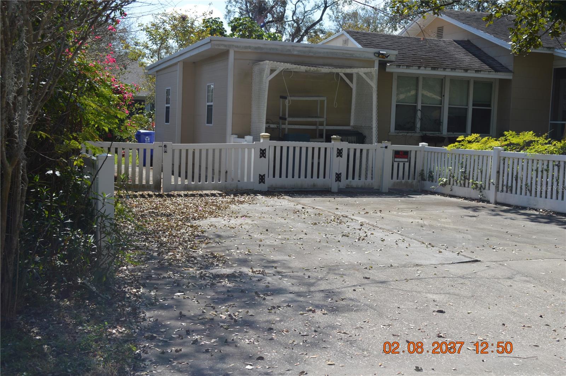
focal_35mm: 48
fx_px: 754
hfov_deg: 41.2
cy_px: 188
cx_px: 283
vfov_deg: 28.0
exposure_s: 1/160
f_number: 6.3
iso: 100
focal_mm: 32
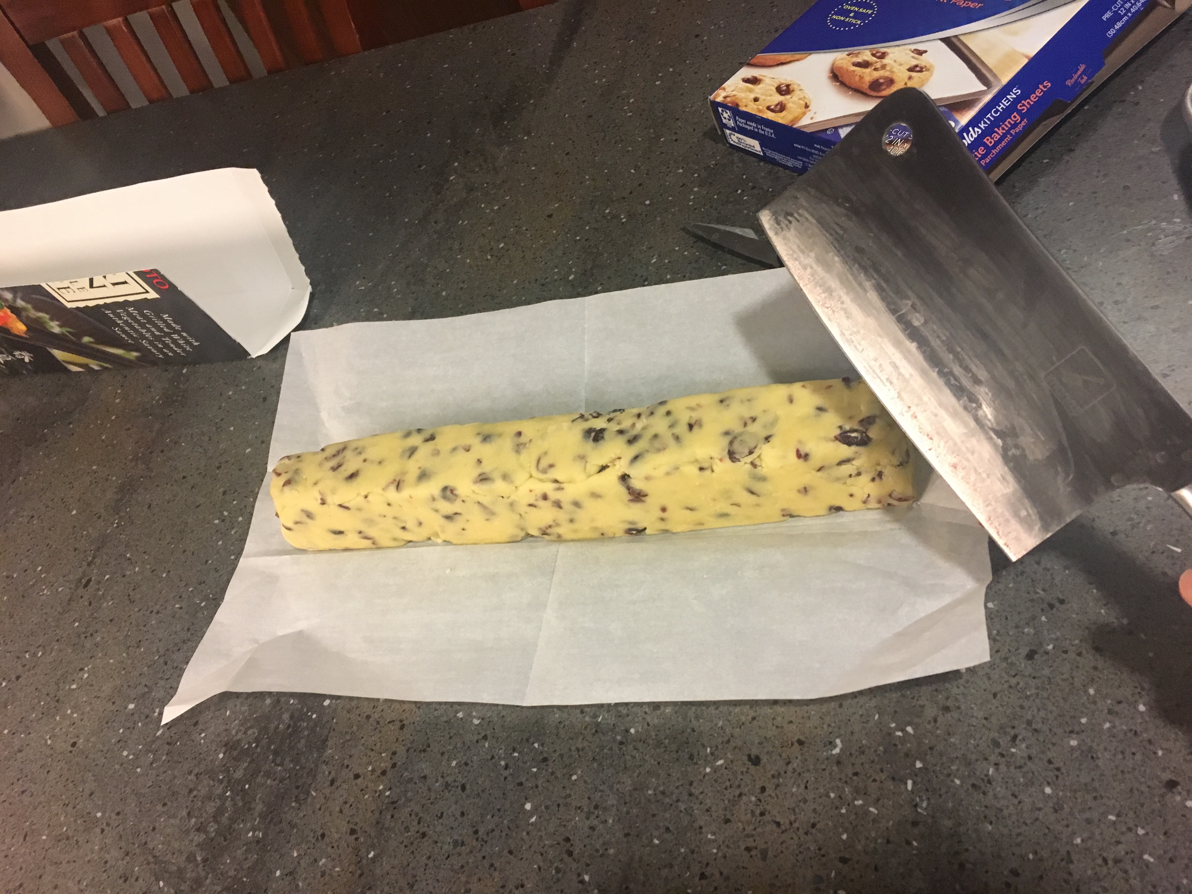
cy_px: 447
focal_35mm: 29
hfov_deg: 61.7
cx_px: 596
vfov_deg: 48.2
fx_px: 999
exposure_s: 1/30
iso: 200
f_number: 2.2
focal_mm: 4.15
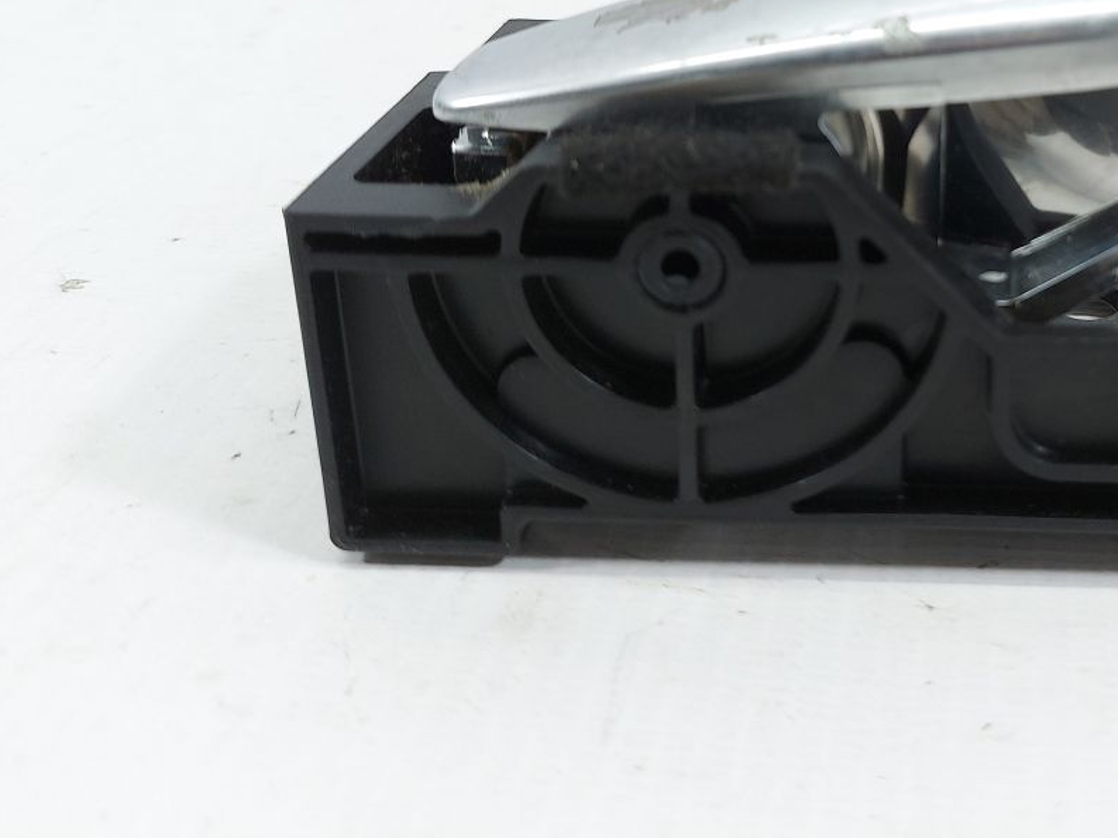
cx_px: 961
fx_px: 1356
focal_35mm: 42
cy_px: 111
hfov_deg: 41.9
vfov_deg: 32.9
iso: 50
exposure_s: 1/50
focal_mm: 5.23
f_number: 1.8
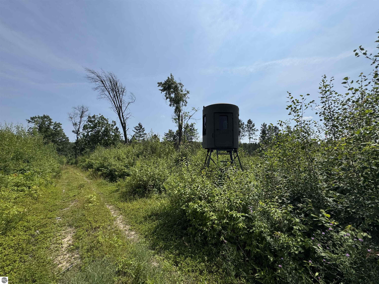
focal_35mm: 14
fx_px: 153
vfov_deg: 85.7
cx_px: 190
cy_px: 142
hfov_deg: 102.1
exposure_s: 1/3717
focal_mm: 2.22
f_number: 2.2
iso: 32
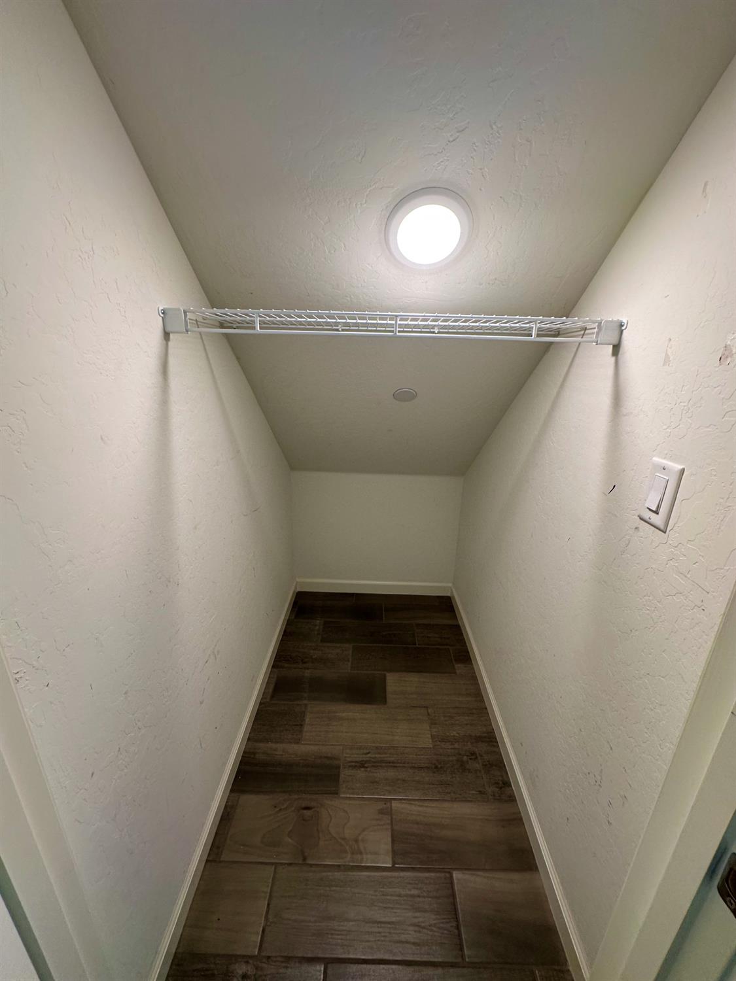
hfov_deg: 85.7
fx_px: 397
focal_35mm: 14
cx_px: 368
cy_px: 490
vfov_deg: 102.1
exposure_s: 1/120
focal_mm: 2.22
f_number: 2.2
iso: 160
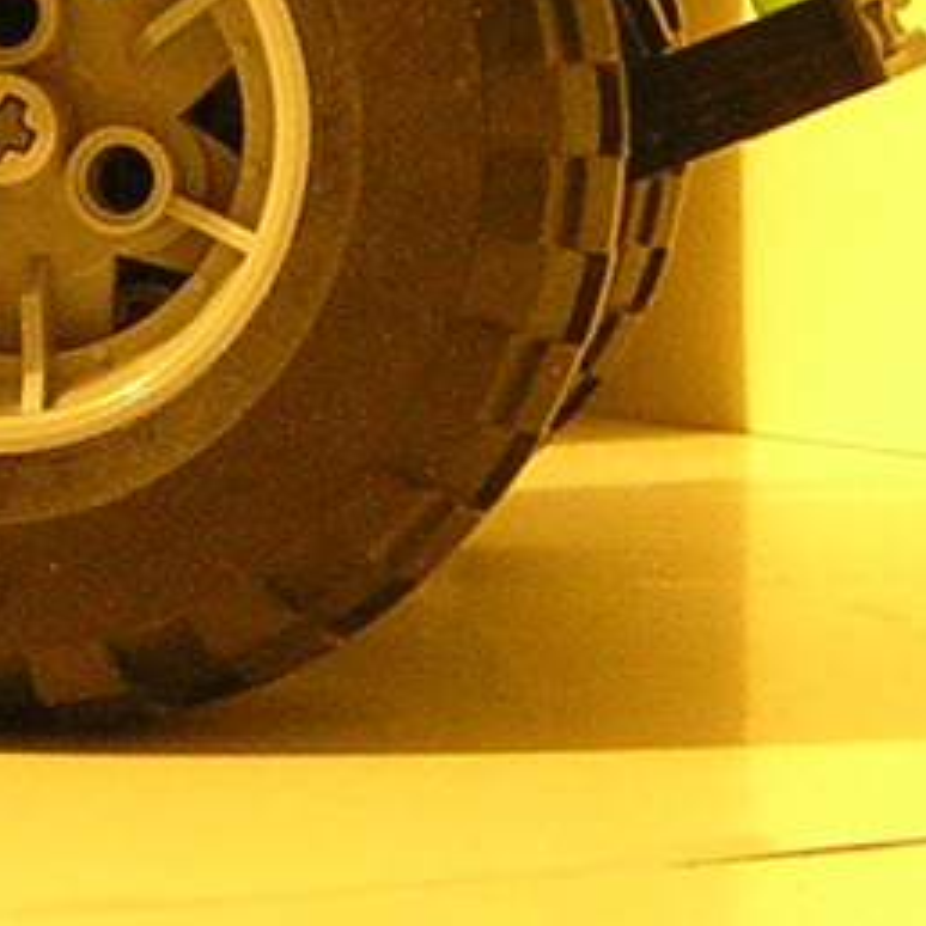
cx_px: 223
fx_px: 4479
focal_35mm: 148
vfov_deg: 11.4
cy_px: -377
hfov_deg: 11.8
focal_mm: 4.7
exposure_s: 1/3.2
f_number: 2.6
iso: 400
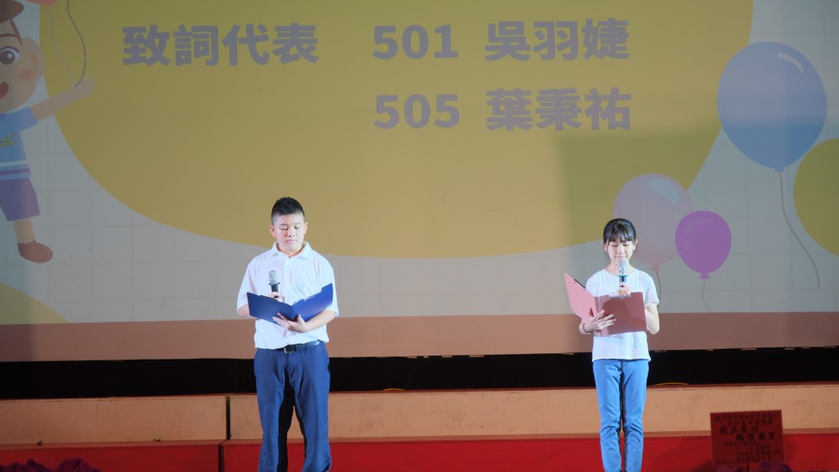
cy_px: 214
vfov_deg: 13.7
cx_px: 415
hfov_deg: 24.2
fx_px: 1958
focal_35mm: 88
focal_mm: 55
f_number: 2.8
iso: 500
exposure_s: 1/60
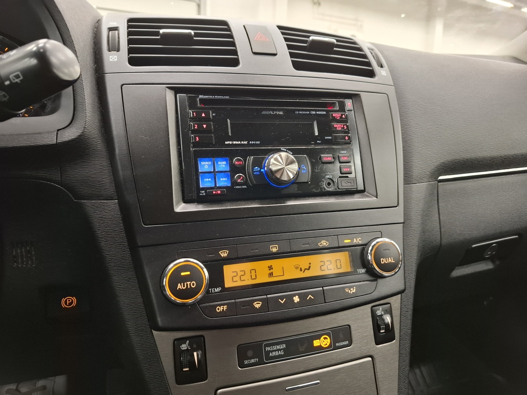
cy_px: 198
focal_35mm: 23
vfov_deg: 58.9
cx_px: 264
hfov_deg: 73.9
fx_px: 350
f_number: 1.8
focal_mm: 5.54
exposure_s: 1/25
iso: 500
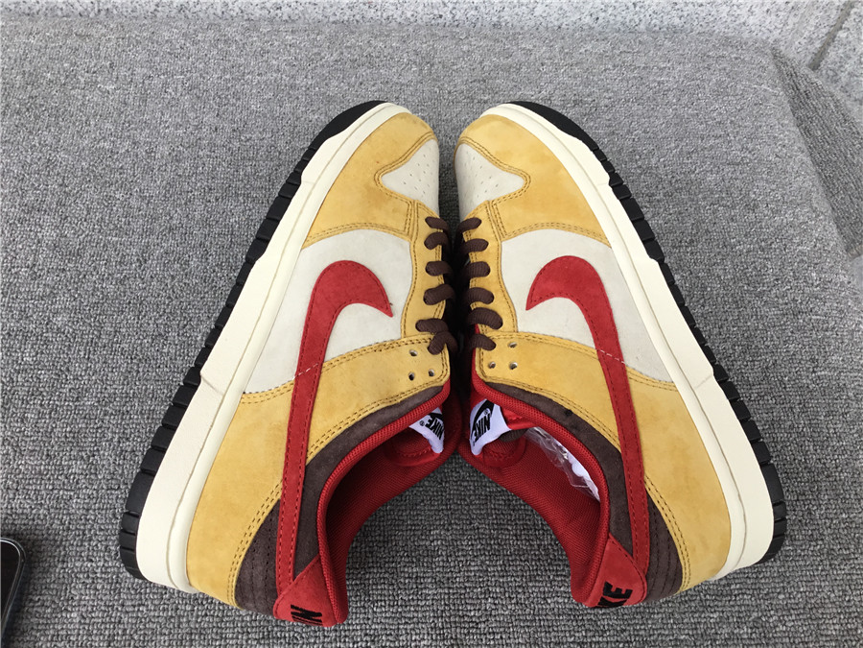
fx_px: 773
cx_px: 432
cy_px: 324
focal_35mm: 31
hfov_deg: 58.4
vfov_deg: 45.4
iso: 32
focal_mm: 3.3
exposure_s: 1/50
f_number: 2.4
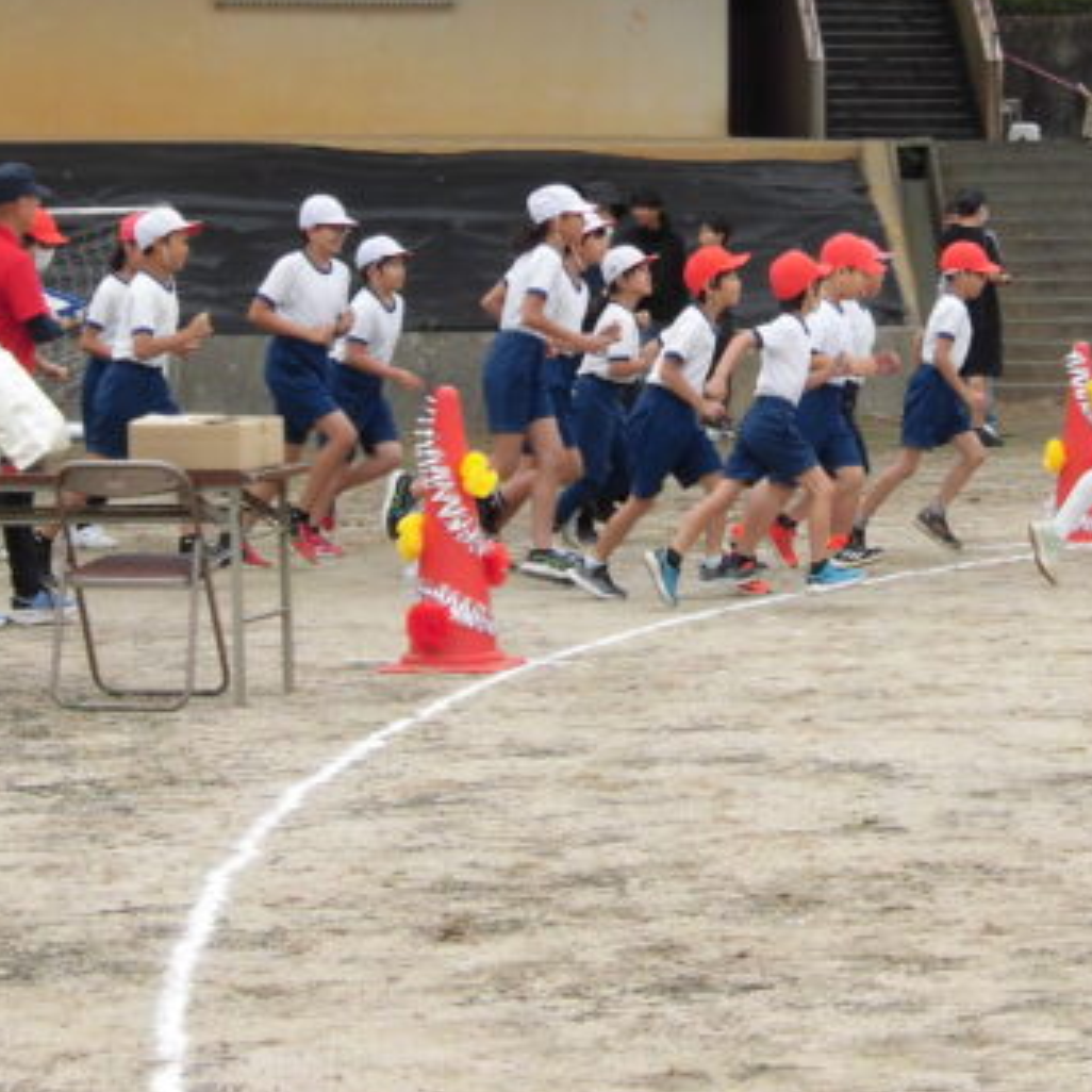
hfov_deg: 13.8
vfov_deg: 13.8
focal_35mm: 125
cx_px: 987
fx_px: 4461
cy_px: 120
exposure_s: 1/250
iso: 100
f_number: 4.2
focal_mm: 10.54
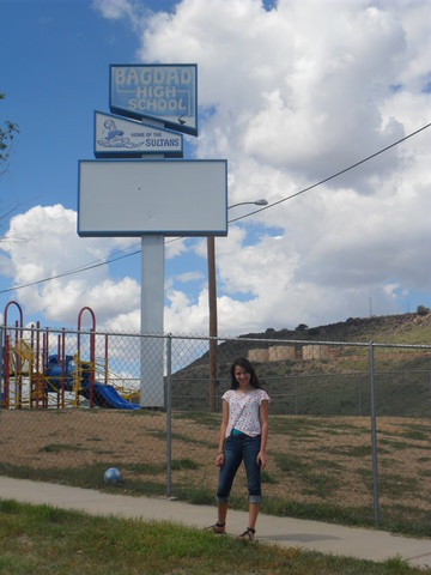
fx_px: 1079
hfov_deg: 22.6
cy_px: 288
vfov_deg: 29.8
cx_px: 216
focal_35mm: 65
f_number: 10.5
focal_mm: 11.7
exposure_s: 1/180
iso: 80
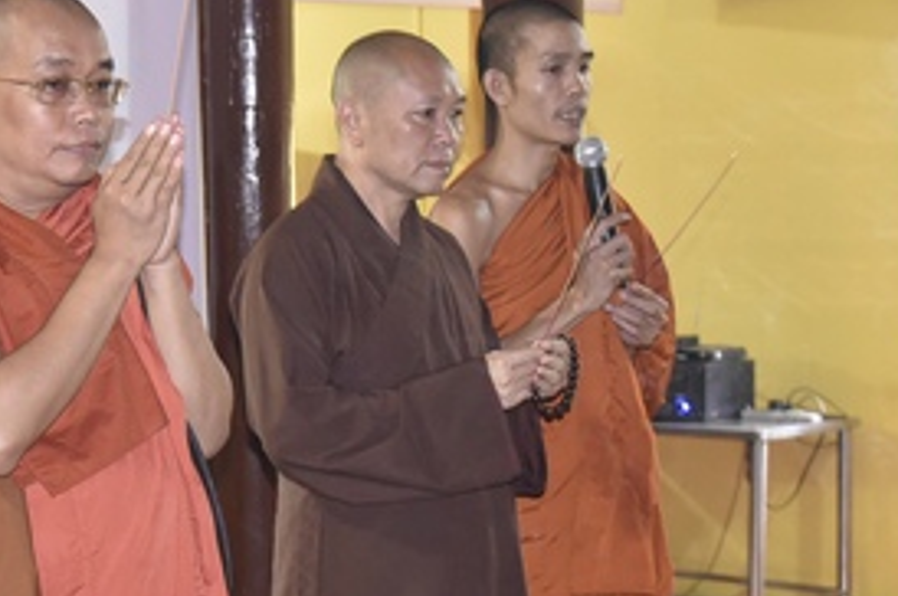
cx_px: 115
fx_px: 2367
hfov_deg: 21.1
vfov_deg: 14.4
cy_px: 267
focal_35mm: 95
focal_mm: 40
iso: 1600
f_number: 5
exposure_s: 1/25
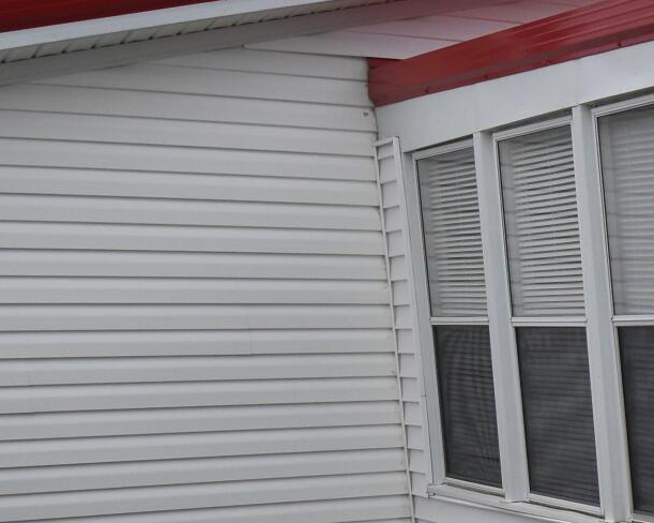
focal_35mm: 83
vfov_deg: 17.5
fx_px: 1606
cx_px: 1178
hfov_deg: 18.2
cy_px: 642
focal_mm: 12
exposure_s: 1/250
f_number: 9
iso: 320
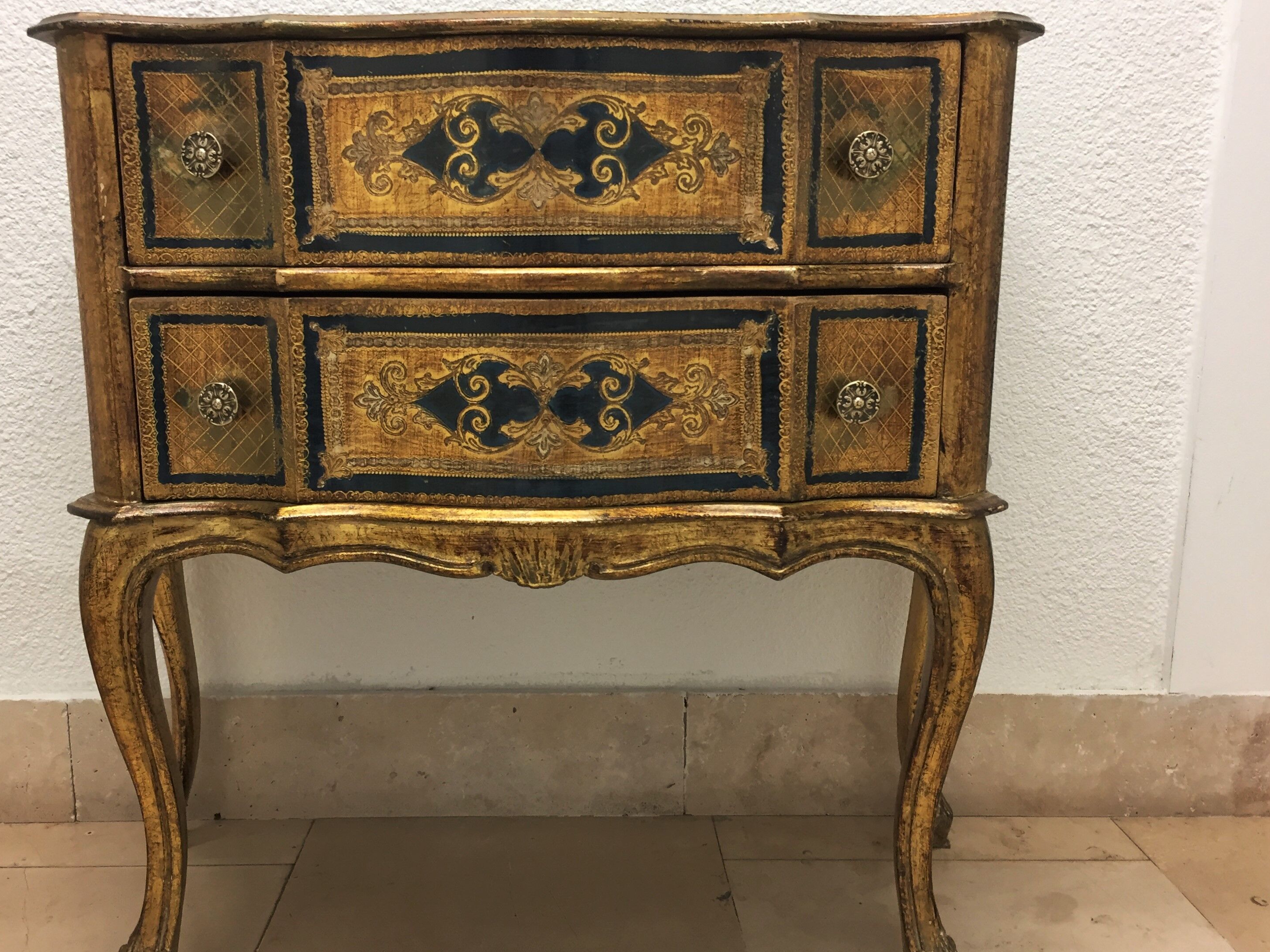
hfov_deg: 56.7
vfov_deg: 44.2
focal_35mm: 32
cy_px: 490
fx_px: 1174
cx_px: 572
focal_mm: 4.15
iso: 100
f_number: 2.2
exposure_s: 1/33
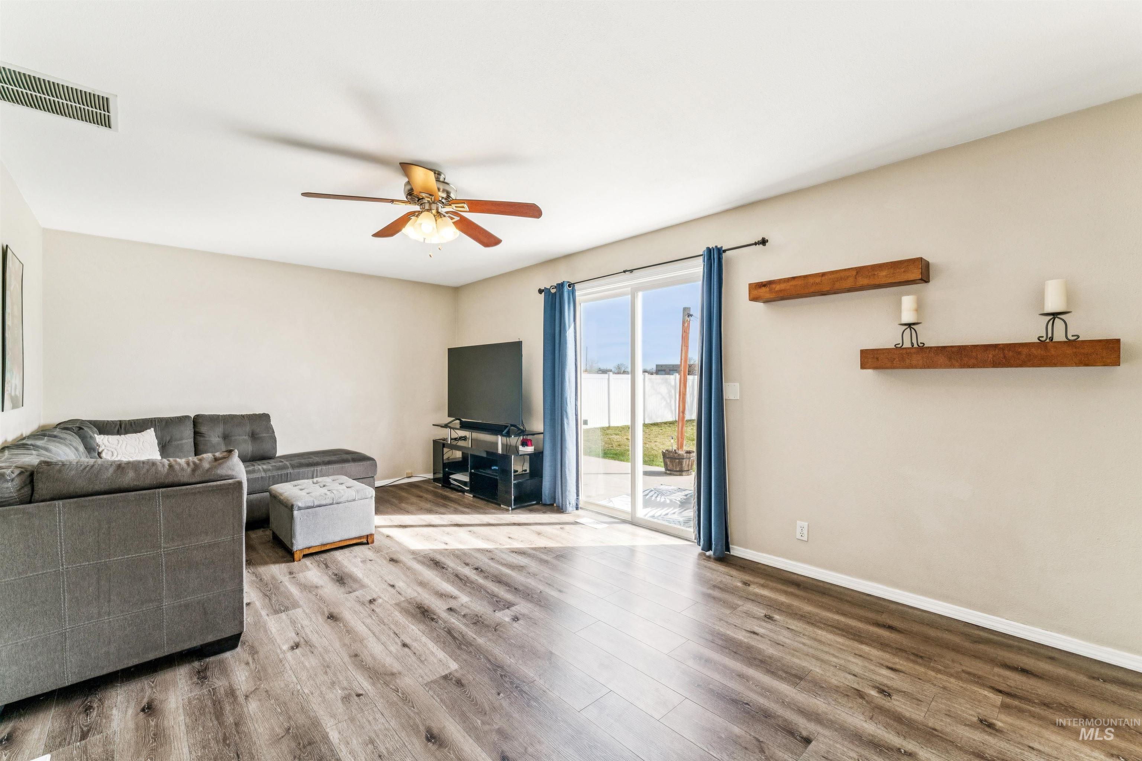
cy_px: 380
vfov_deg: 76.6
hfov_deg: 99.6
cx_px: 571
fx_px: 482
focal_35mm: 15
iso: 400
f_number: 13
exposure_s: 1/50
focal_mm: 15.2
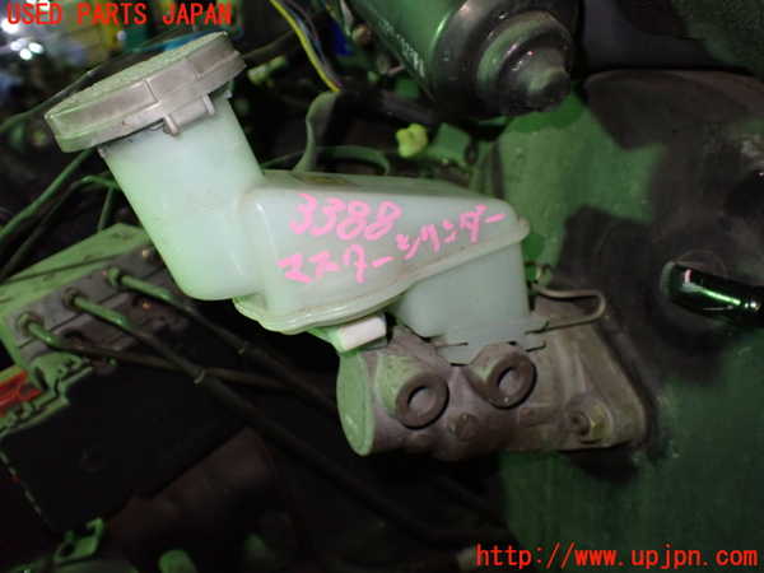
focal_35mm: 30
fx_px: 662
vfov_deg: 46.8
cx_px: 382
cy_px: 286
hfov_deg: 60.0
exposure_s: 1/80
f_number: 2.3
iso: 800
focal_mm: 5.4
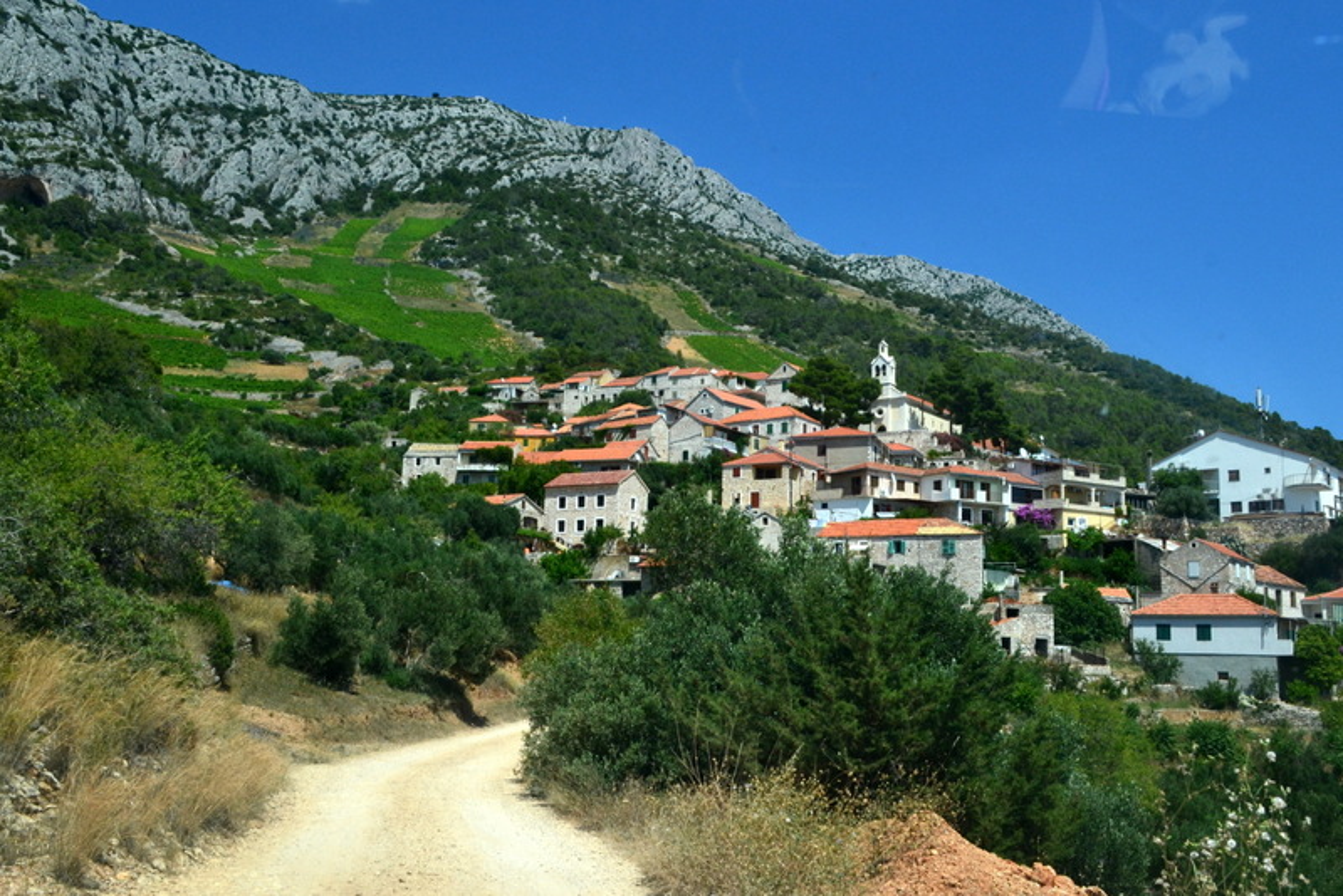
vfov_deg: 43.6
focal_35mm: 30
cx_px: 672
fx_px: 1120
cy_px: 448
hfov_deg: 61.9
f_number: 11
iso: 400
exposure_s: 1/500
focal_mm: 20
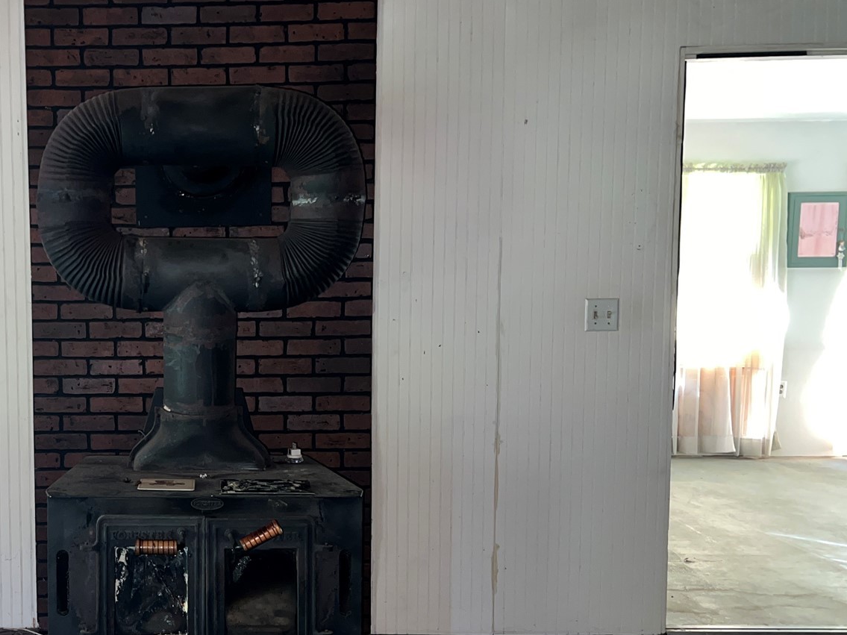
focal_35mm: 44
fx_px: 1076
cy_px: 391
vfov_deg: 32.7
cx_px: 154
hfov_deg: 40.9
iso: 80
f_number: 1.5
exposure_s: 1/12
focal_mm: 5.7
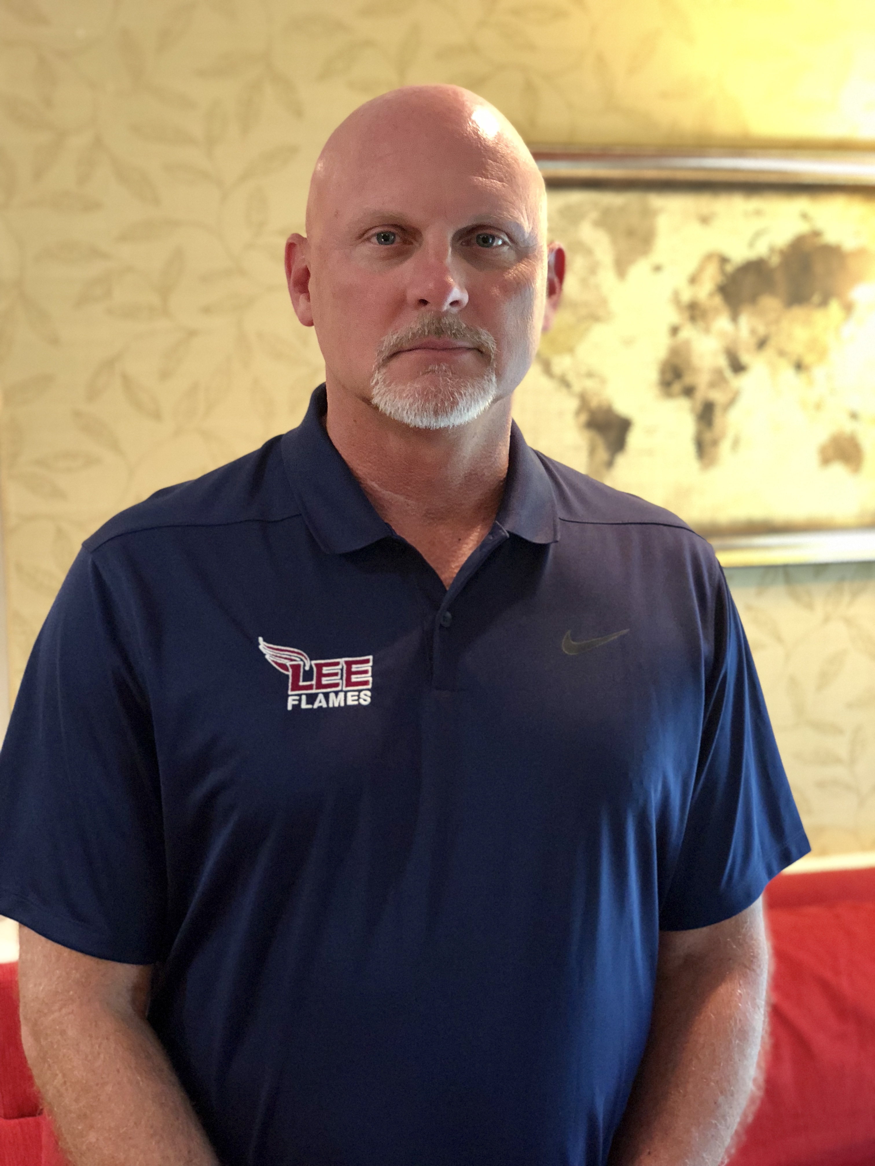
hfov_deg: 28.0
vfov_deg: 36.8
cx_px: 438
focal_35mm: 52
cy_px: 583
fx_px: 1753
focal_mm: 6
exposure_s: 1/11
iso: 160
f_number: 2.4
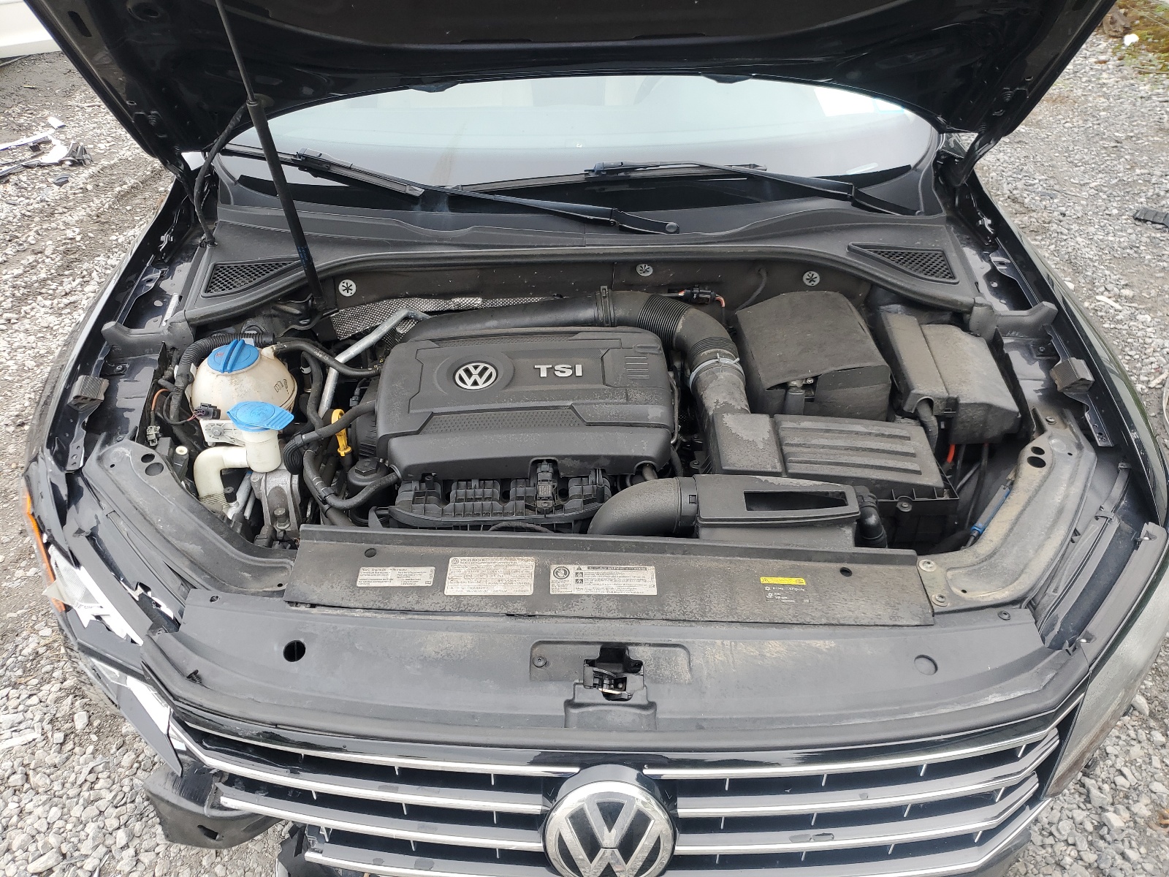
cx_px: 584
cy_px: 438
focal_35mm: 26
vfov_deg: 53.1
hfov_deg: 67.3
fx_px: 878
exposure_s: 1/213
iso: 50
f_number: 1.5
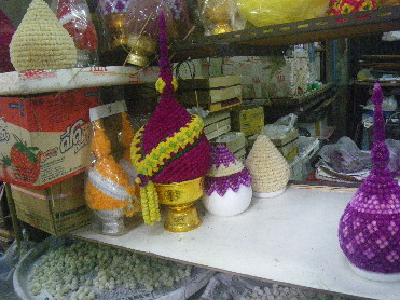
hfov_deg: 61.7
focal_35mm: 29
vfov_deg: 48.2
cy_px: 153
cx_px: 206
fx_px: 335
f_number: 3.5
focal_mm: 5
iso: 800
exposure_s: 1/20
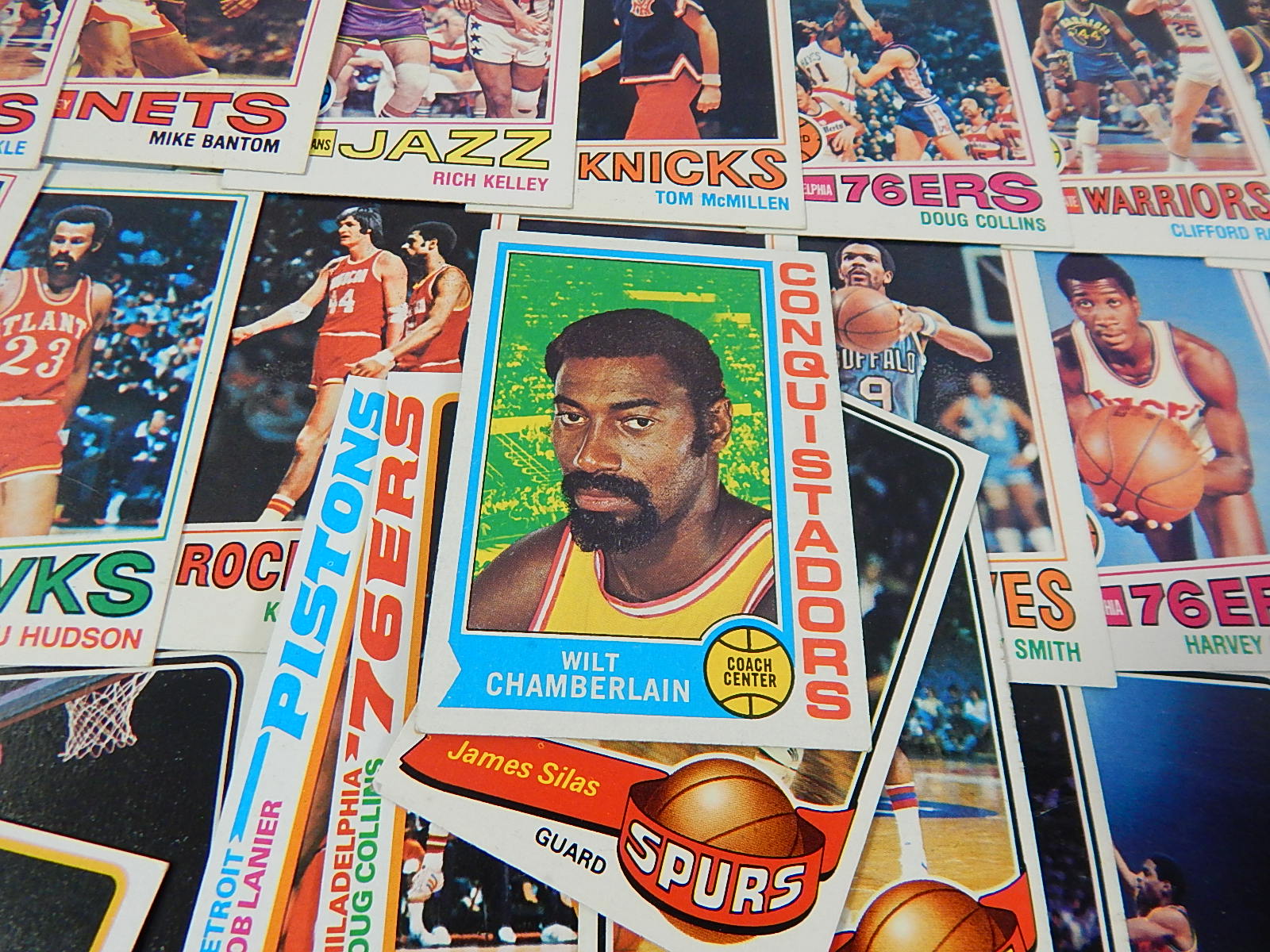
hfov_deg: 76.4
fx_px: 807
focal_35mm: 22
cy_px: 476
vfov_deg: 61.1
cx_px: 635
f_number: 3
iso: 220
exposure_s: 1/30
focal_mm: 4
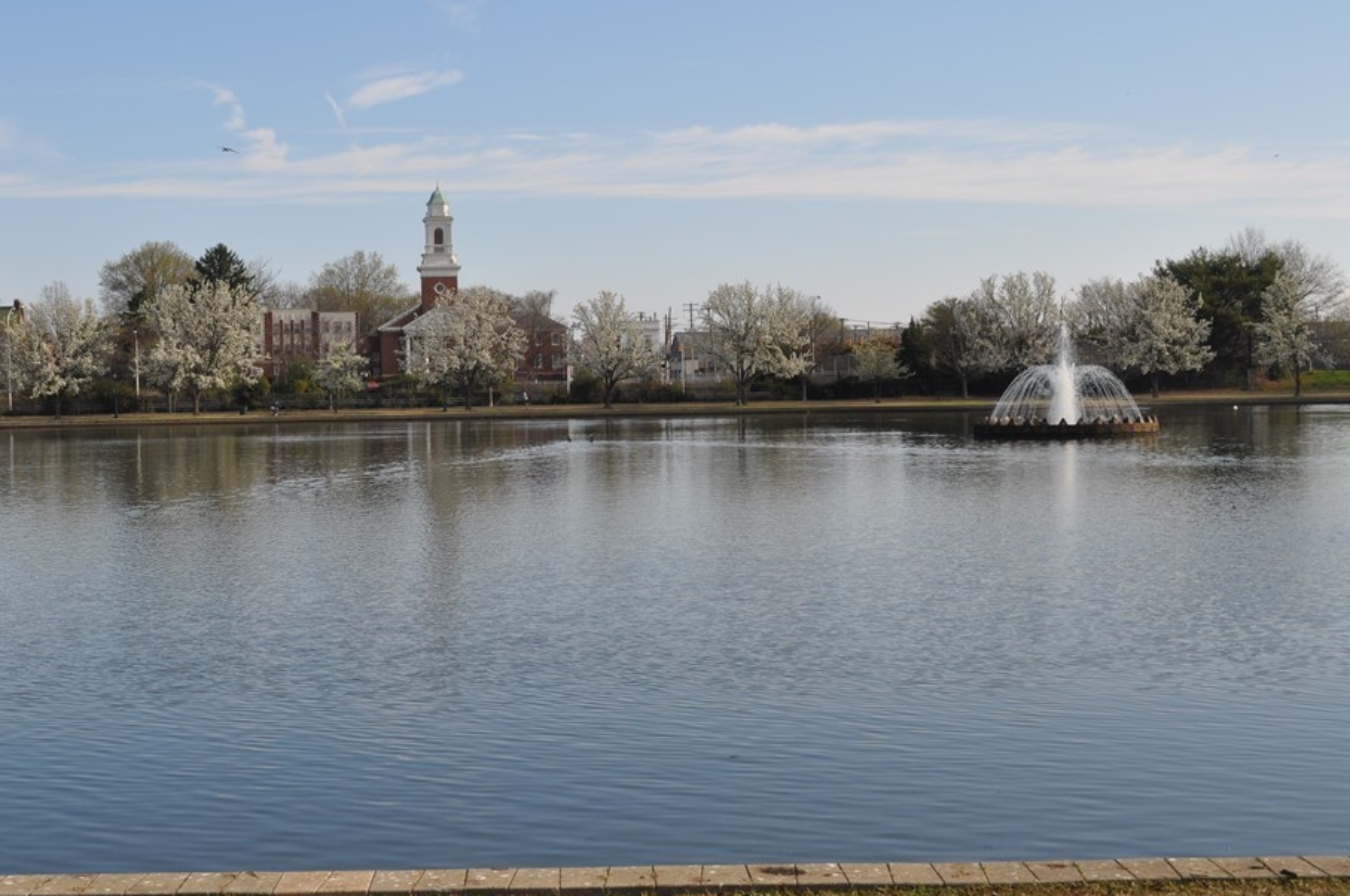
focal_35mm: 54
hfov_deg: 36.8
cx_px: 543
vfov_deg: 25.0
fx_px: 2022
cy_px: 406
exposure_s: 1/320
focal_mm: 30
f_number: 9
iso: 200
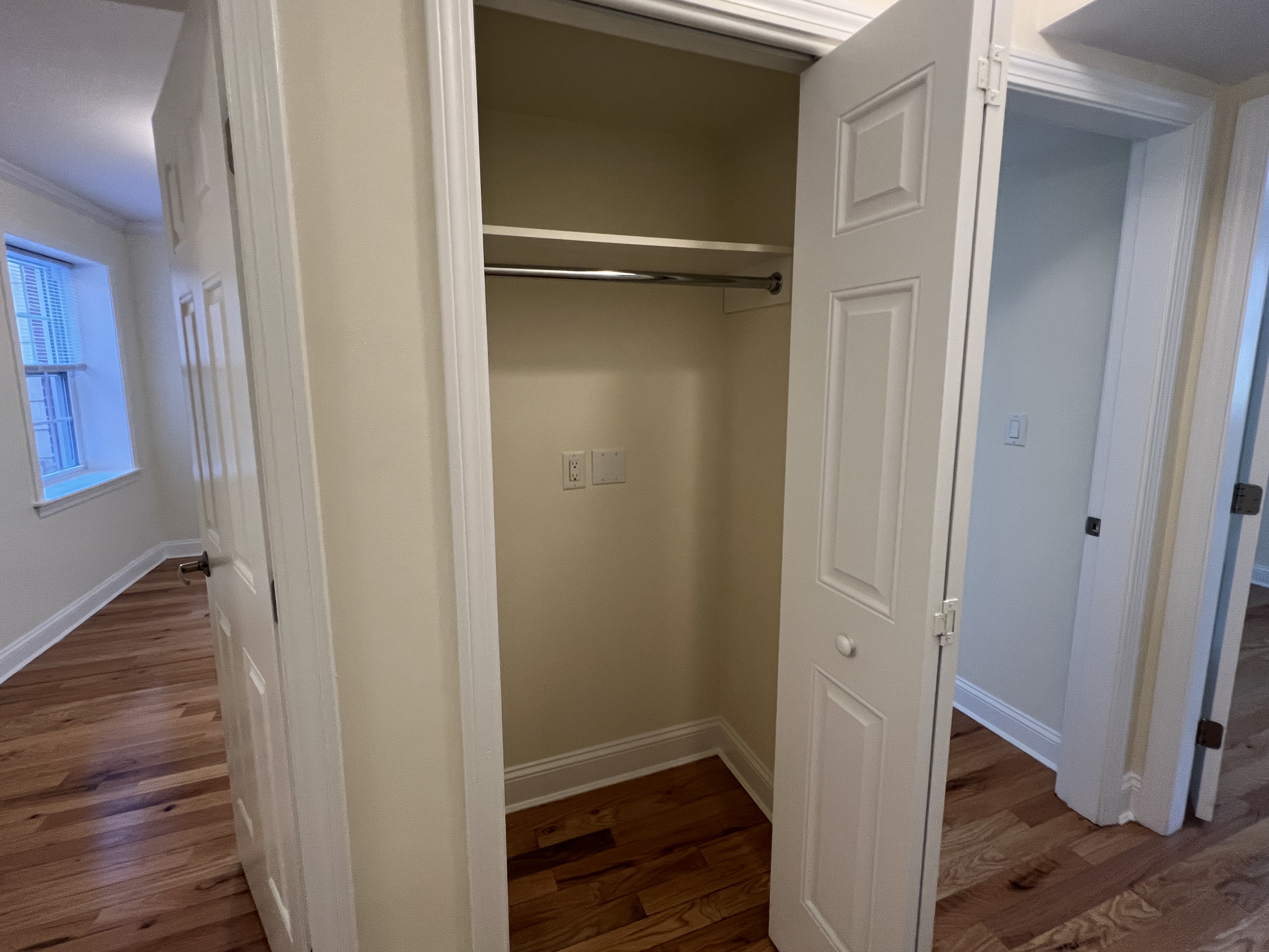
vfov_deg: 85.6
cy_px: 447
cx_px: 620
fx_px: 513
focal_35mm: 14
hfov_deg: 102.0
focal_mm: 1.57
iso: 250
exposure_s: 1/120
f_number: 1.8
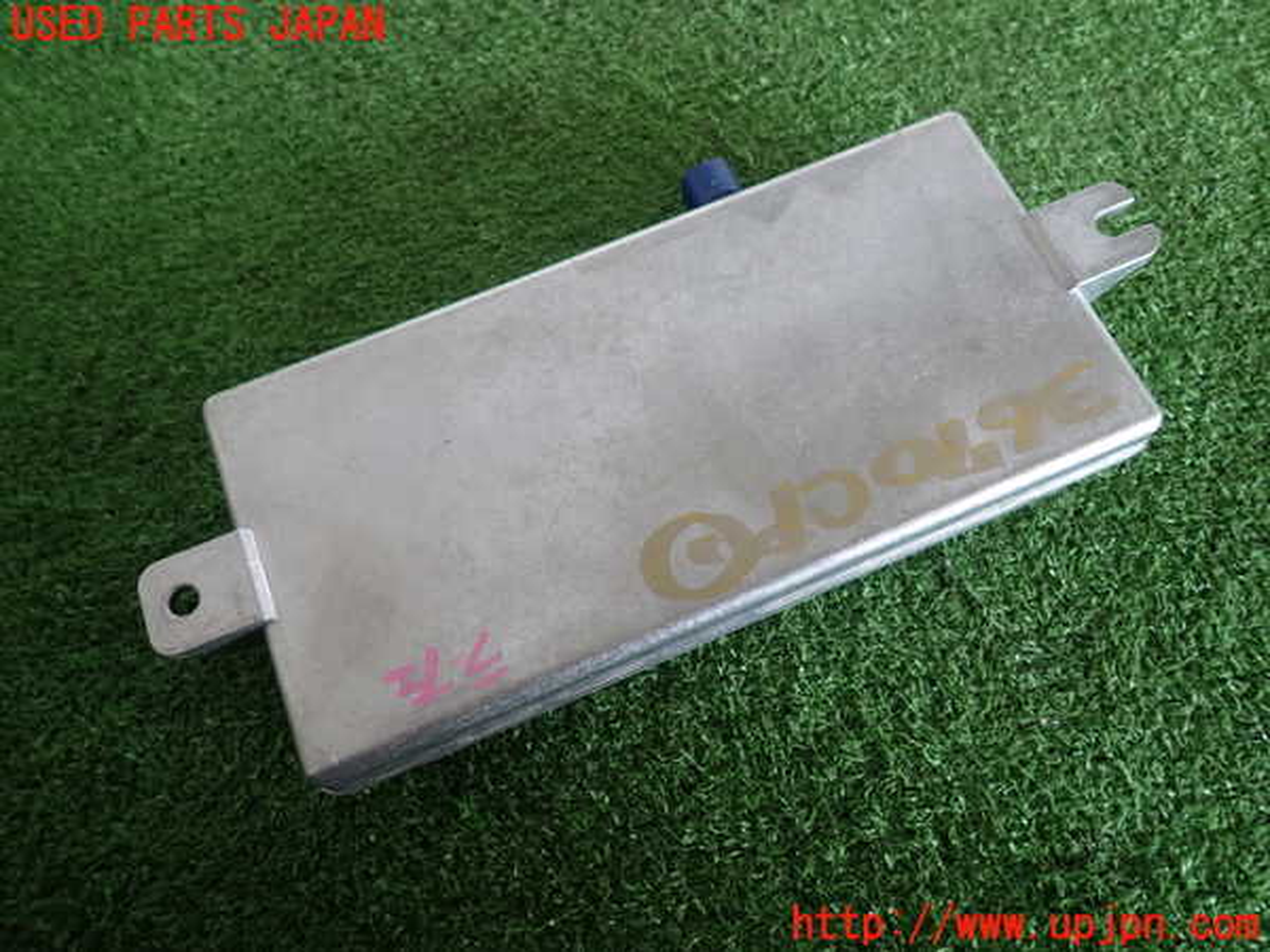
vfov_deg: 54.9
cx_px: 635
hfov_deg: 69.4
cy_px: 476
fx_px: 917
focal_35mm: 25
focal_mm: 4.5
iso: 125
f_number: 2
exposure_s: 1/60
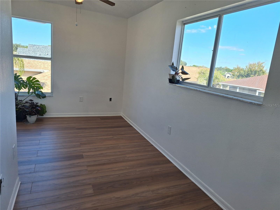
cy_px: 105
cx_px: 140
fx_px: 186
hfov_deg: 73.9
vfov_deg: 58.9
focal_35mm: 23
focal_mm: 5.54
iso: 40
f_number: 1.8
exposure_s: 1/564
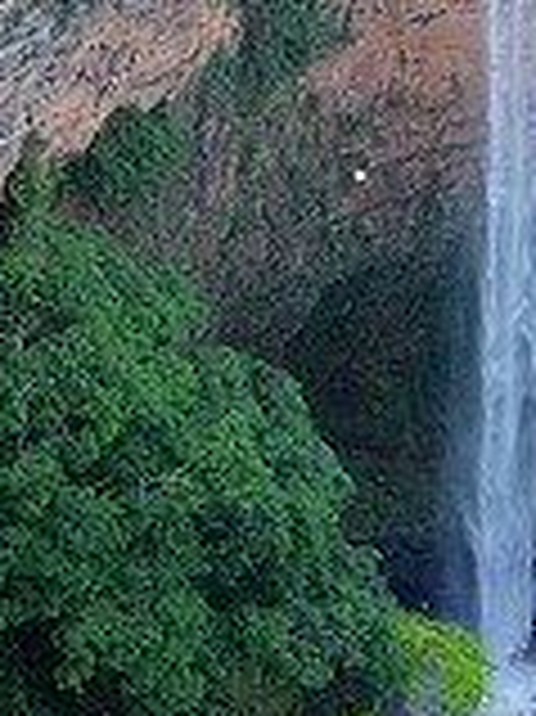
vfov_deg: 12.7
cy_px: -11
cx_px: 268
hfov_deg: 9.7
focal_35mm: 153
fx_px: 3163
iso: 1600
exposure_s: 1/320
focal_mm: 38
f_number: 10
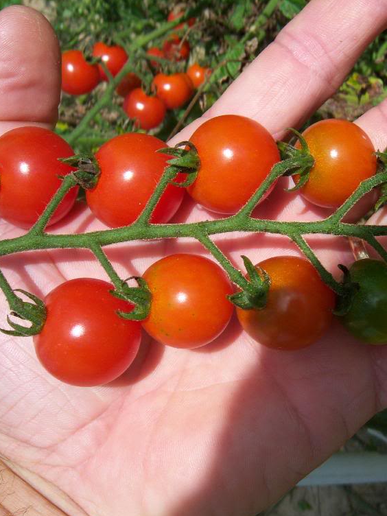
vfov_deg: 38.9
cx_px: 288
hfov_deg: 29.2
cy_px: 259
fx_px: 730
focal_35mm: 49
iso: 80
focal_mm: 7.5
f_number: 4.8
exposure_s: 1/800
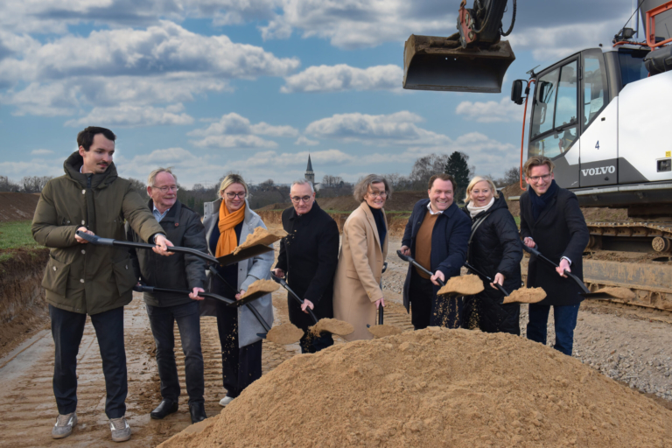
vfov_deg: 41.1
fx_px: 597
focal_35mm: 32
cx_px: 336
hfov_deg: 58.7
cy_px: 224
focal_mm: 32
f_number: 10
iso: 1000
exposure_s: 1/250
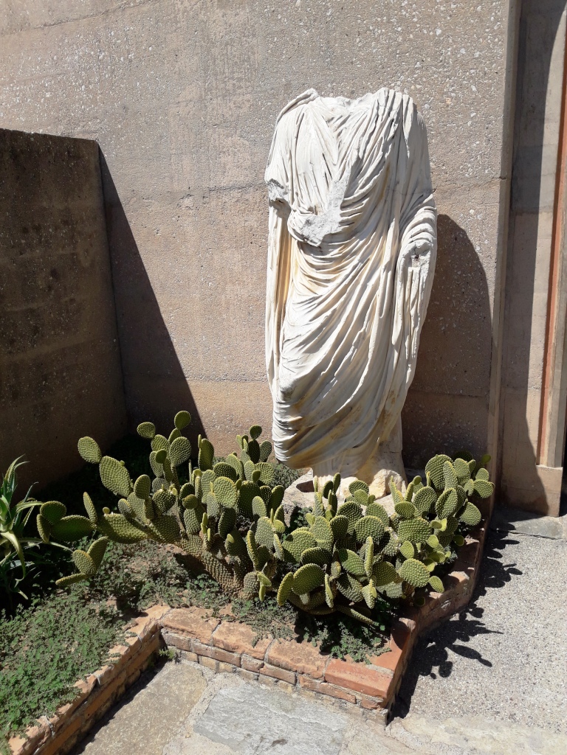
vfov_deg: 63.4
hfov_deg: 49.7
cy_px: 378
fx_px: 612
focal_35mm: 28
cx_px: 284
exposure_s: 1/2577
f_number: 1.9
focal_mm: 3.7
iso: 40
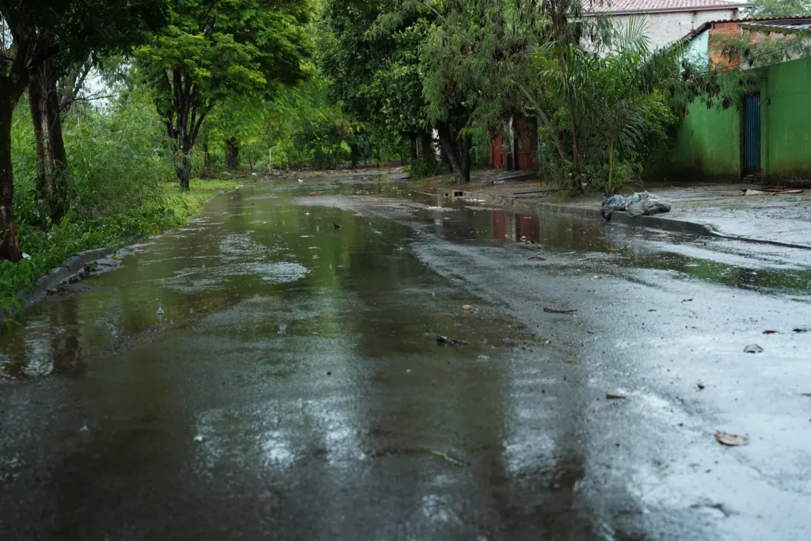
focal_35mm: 47
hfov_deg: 42.0
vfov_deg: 28.7
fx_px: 1057
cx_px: 406
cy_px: 270
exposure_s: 1/200
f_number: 2.8
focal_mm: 46.9
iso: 800
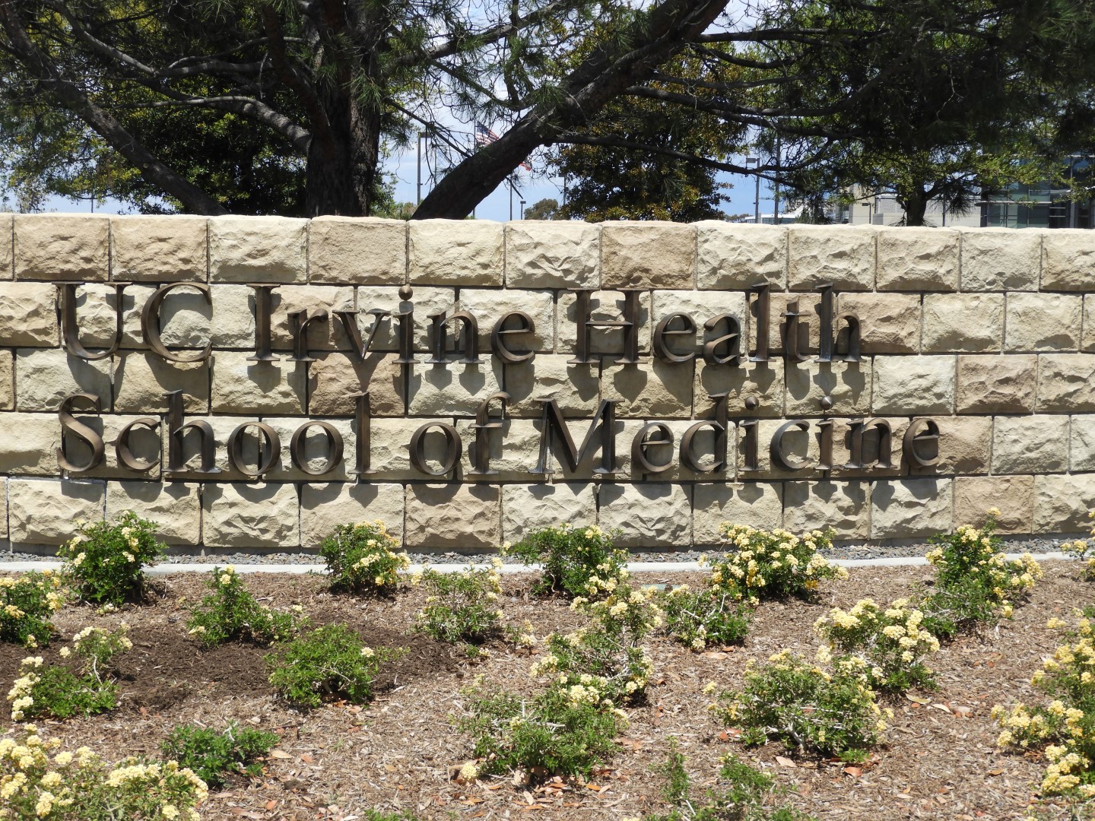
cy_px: 410
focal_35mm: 60
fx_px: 1898
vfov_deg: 24.4
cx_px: 548
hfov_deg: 32.2
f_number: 4.2
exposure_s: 1/800
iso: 100
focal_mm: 10.7
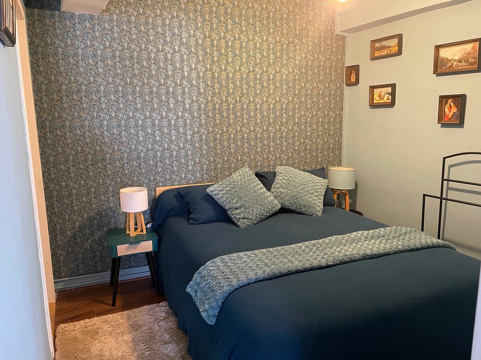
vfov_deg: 53.1
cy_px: 180
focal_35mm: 26
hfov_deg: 67.3
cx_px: 240
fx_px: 361
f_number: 1.6
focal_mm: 4.2
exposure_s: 1/50
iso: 500
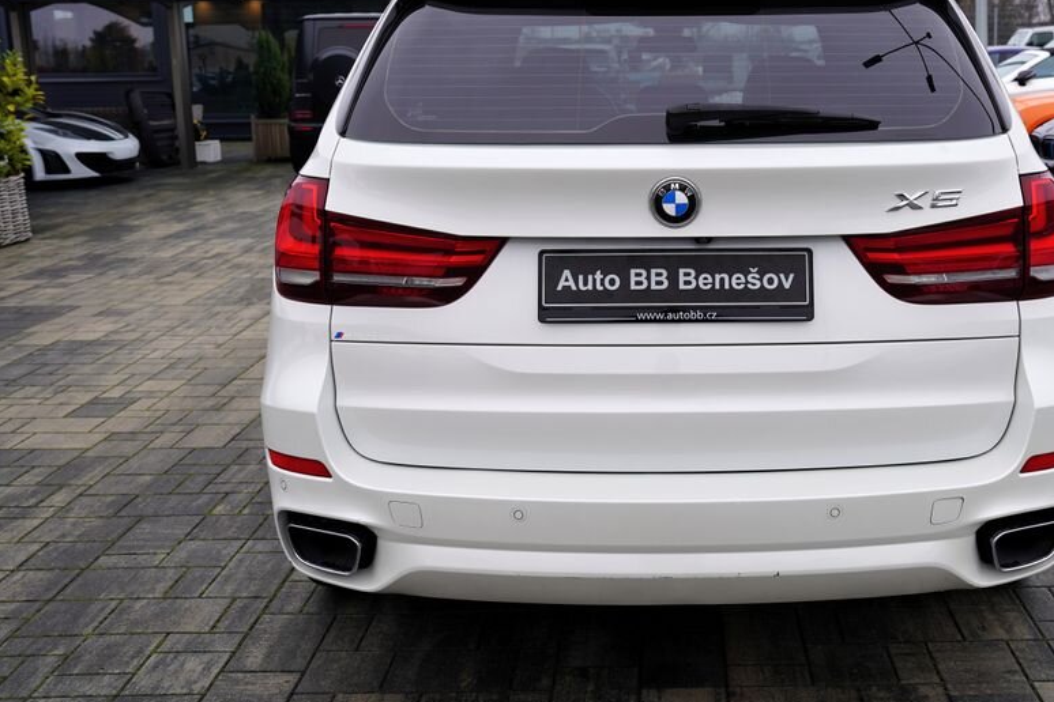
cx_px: 673
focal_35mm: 41
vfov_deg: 32.5
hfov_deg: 46.9
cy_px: 284
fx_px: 1200
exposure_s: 1/80
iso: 100
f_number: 5.6
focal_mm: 31
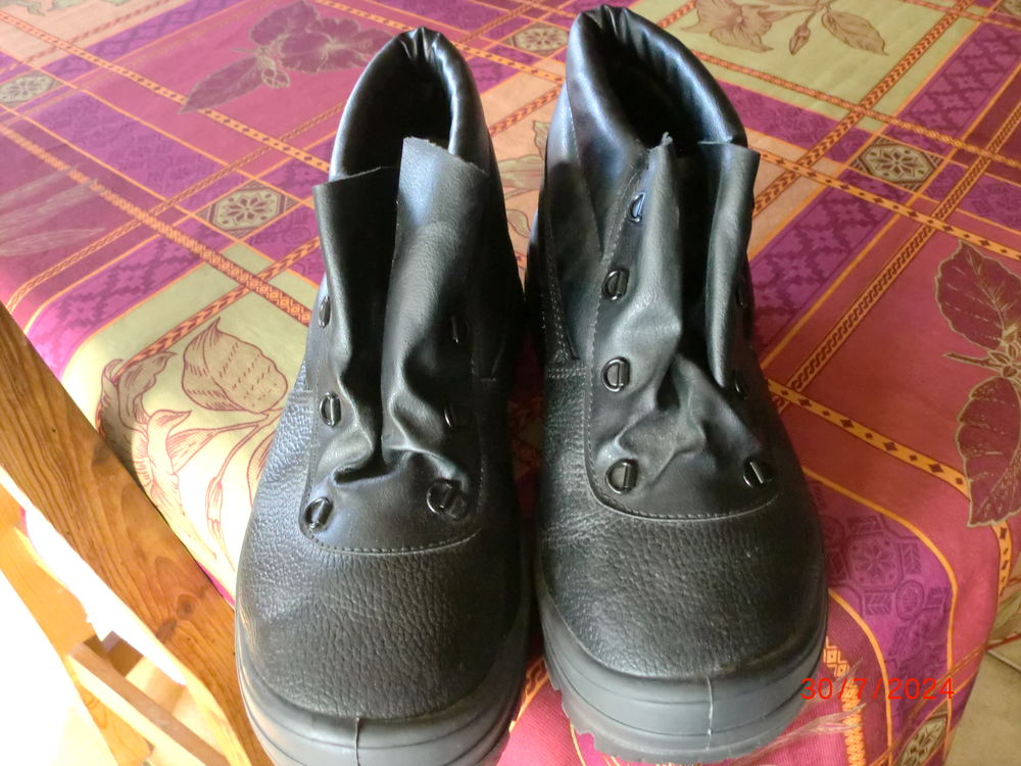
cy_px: 383
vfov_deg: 40.7
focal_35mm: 35
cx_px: 510
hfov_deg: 52.6
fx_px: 1032
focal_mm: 6.3
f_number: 3.1
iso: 800
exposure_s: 1/60
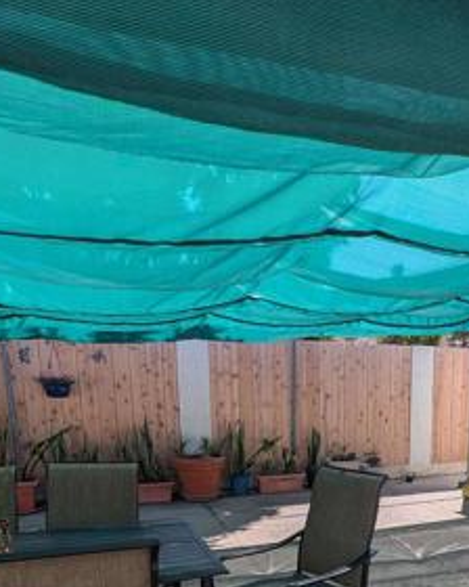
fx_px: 503
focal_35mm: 29
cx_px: 343
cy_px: 486
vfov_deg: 55.3
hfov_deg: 48.3
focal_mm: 1.54
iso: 30
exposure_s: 1/1018
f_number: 2.2
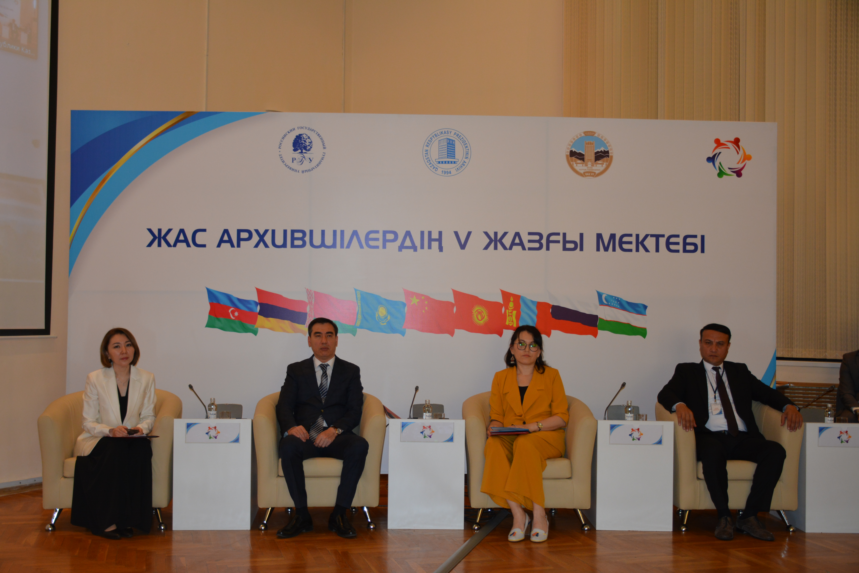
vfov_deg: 33.0
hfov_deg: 47.9
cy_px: 286
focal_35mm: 40
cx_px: 430
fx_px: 966
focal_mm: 27
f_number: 4
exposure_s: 1/60
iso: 500
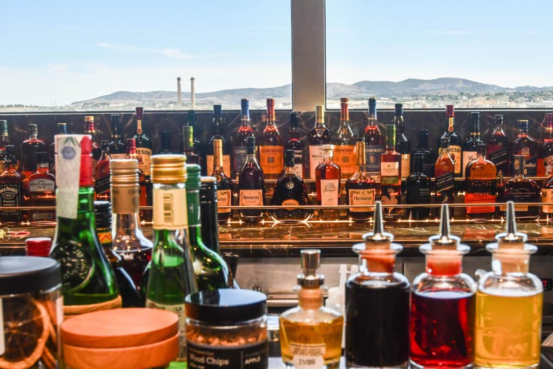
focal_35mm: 36
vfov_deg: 36.8
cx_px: 276
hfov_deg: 53.1
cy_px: 184
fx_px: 553
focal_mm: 24
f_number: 9
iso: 800
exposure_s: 1/250
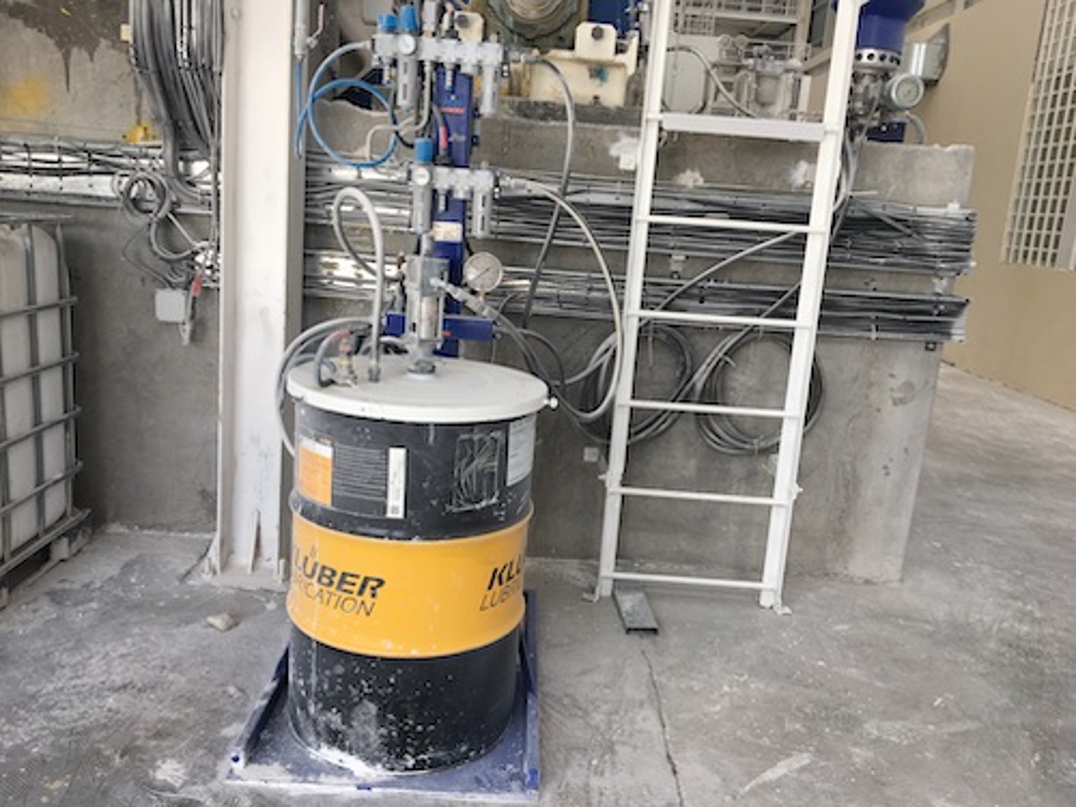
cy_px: 404
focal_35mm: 29
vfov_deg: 48.2
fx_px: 901
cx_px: 538
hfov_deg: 61.7
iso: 25
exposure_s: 1/100
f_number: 2.2
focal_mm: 4.15
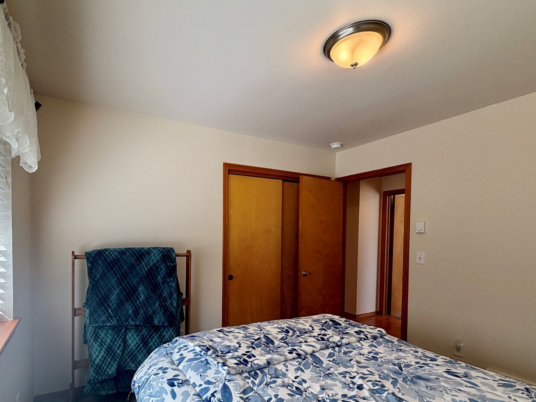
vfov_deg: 70.8
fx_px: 279
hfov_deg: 86.4
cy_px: 242
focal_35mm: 18
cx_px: 208
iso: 64
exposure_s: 1/120
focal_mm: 2.22
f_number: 2.2
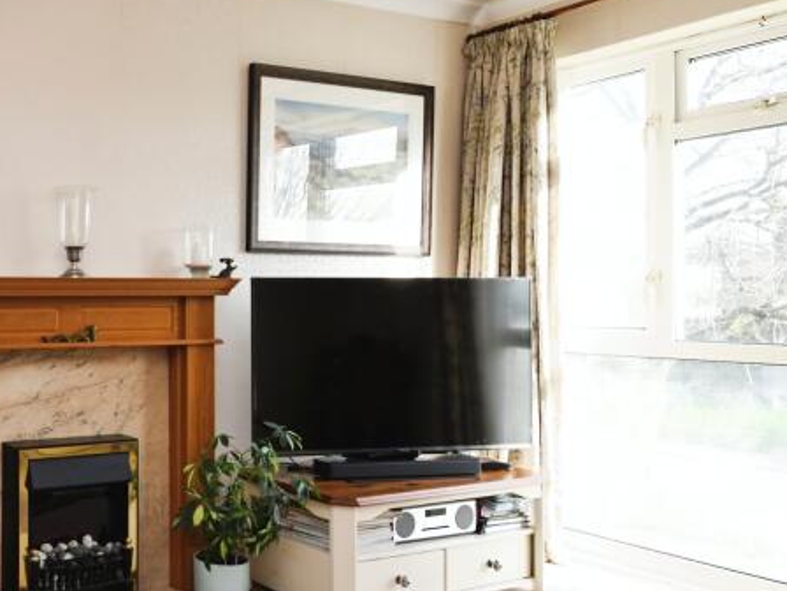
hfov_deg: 43.3
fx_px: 750
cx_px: -74
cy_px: 321
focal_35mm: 33
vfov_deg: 42.9
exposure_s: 1/100
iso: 800
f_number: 8
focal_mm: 15
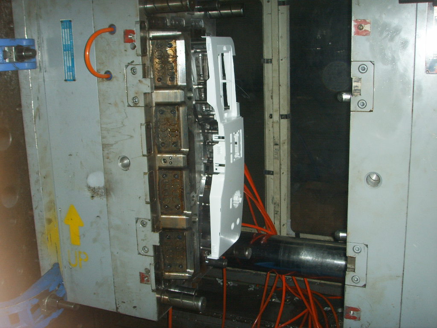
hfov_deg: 47.9
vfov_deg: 36.8
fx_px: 492
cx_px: 218
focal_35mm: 39
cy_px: 164
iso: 100
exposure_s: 1/45
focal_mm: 6.6
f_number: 3.5
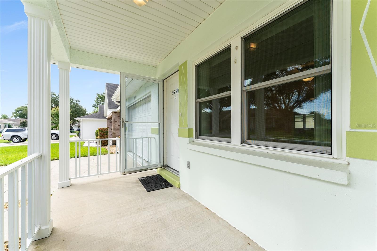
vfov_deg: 81.2
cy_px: 126
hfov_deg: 104.3
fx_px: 147
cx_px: 188
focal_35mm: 14
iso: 500
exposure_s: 1/200
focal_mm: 14
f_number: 7.1
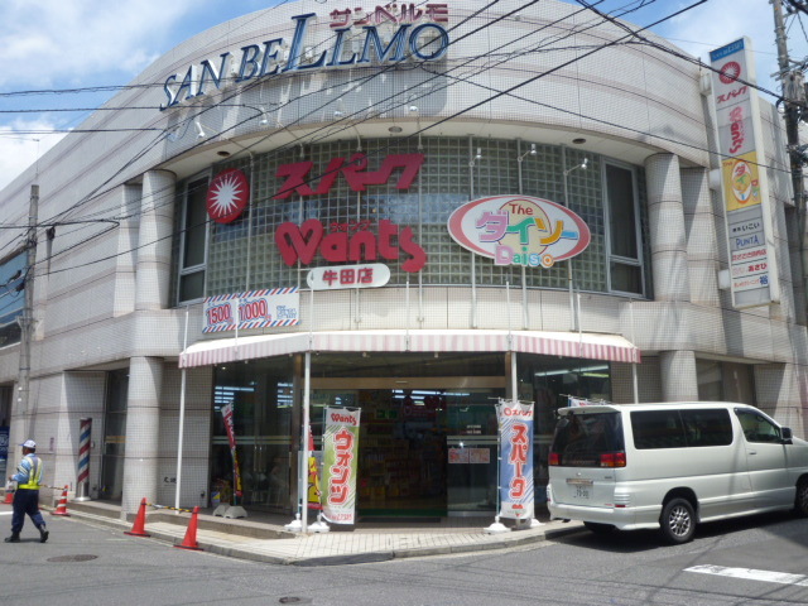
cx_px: 404
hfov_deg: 58.4
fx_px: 724
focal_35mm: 31
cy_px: 303
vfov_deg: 45.4
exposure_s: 1/500
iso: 100
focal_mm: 5.5
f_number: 5
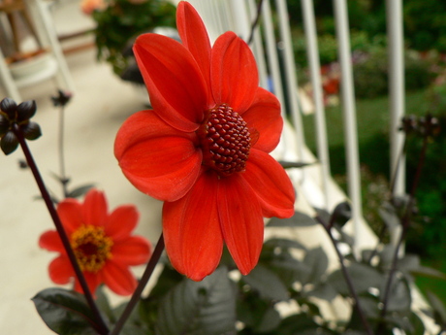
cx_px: 223
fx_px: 464
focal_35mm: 36
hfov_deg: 51.4
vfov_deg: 39.7
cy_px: 168
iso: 100
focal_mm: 6
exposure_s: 1/160
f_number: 4
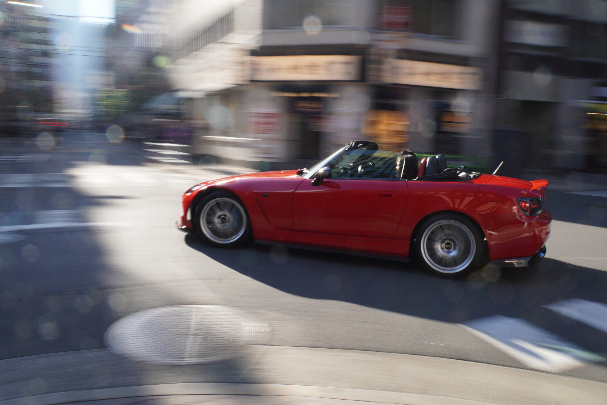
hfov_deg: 59.5
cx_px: 304
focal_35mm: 32
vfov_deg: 41.7
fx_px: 531
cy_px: 202
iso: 100
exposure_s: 1/13
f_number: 22
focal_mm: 21
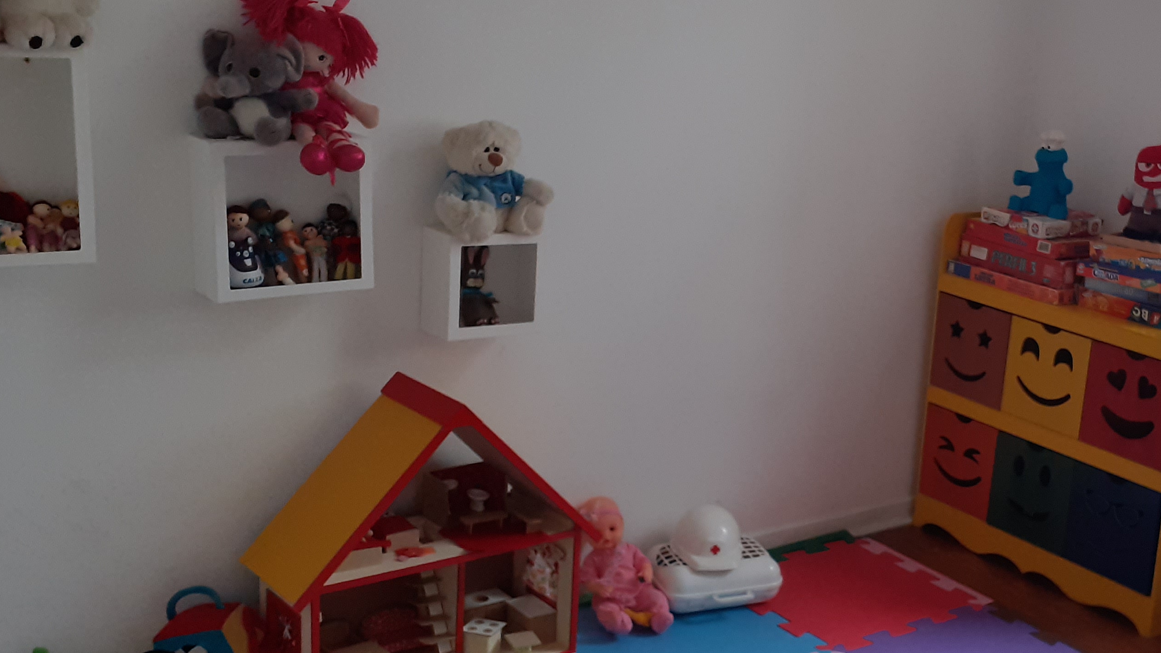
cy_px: 326
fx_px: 1478
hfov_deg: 41.1
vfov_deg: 24.9
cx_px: 929
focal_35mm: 48
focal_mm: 3.6
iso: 125
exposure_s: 1/60
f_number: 1.9
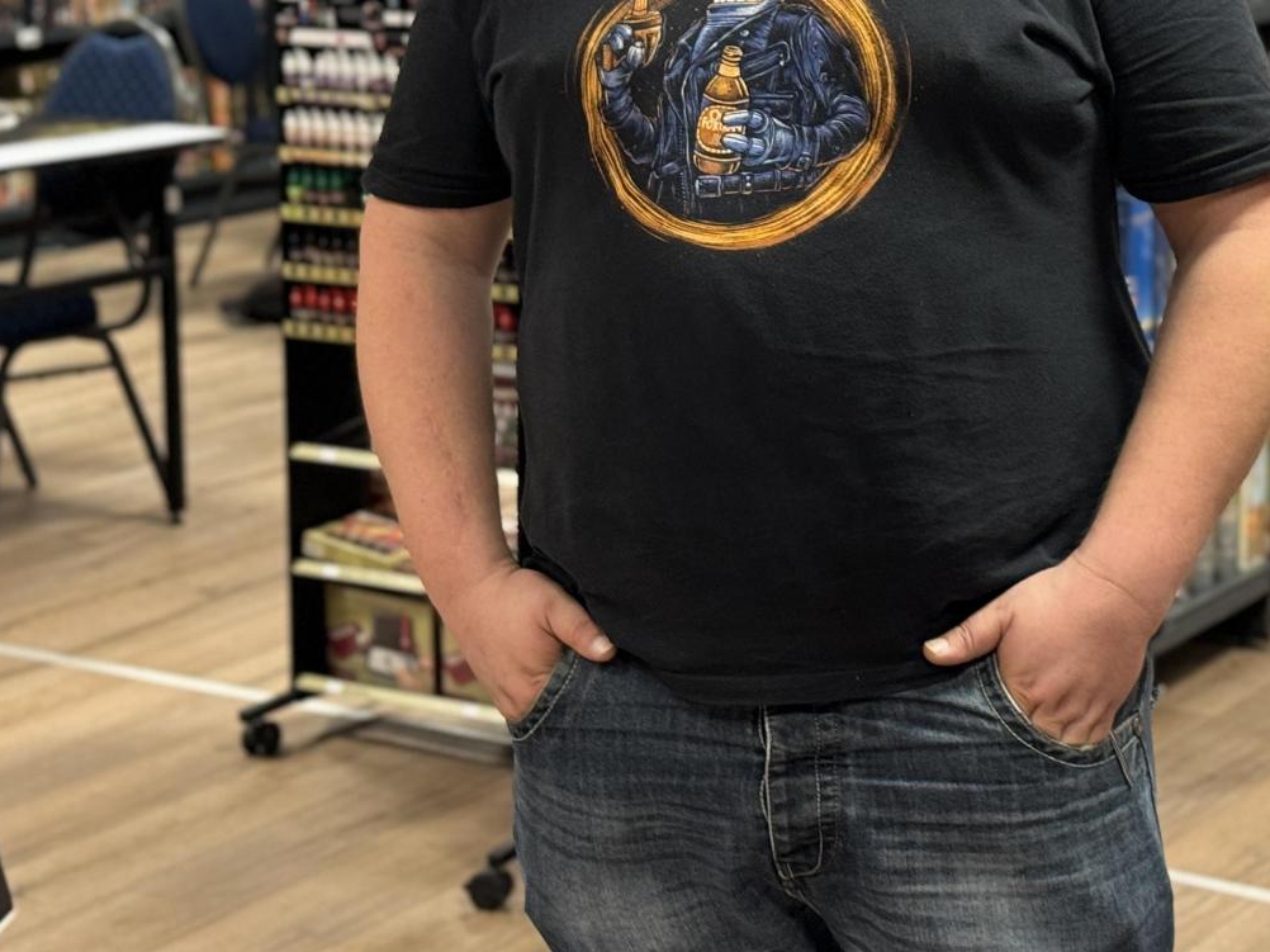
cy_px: 61
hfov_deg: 21.3
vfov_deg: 15.8
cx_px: 785
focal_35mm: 92
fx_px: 3375
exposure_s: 1/50
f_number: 1.78
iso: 250
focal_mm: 6.76
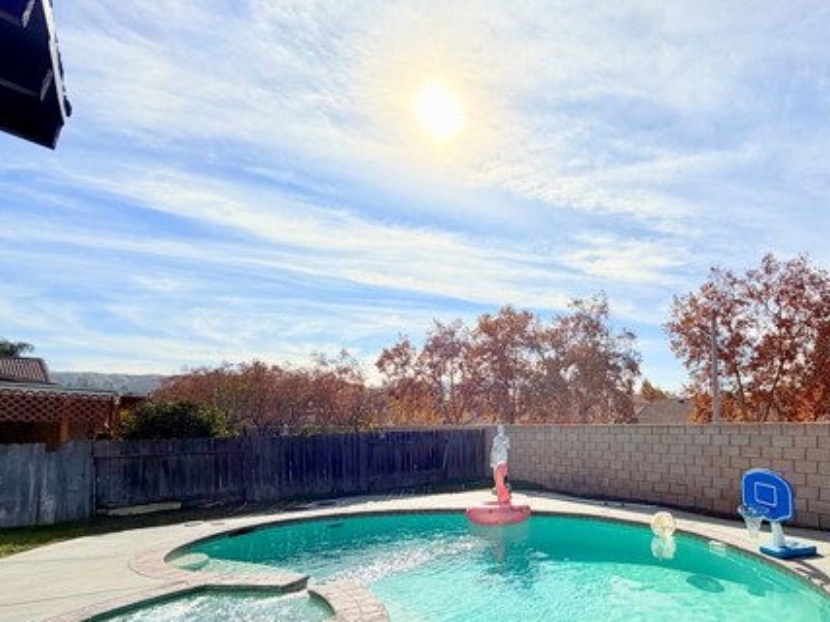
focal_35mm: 21
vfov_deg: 62.3
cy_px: 398
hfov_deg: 75.4
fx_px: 503
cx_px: 581
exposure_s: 1/2092
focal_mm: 2.22
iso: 20
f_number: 2.2
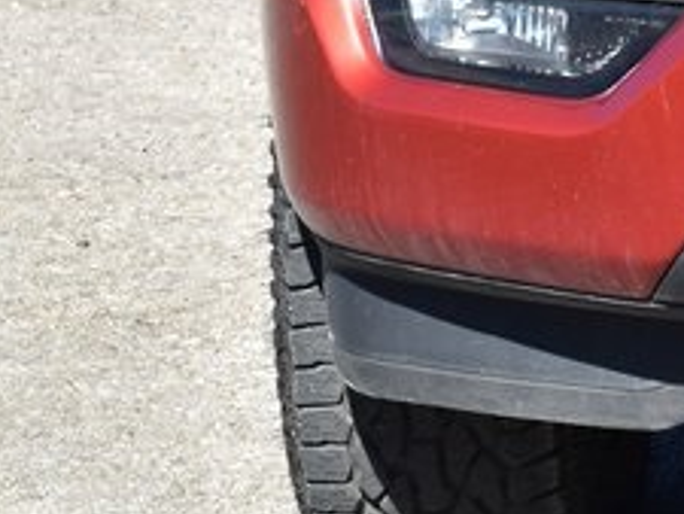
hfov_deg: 6.1
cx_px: 1356
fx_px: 6228
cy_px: -360
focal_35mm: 315
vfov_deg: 4.7
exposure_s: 1/320
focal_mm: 48
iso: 400
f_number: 10
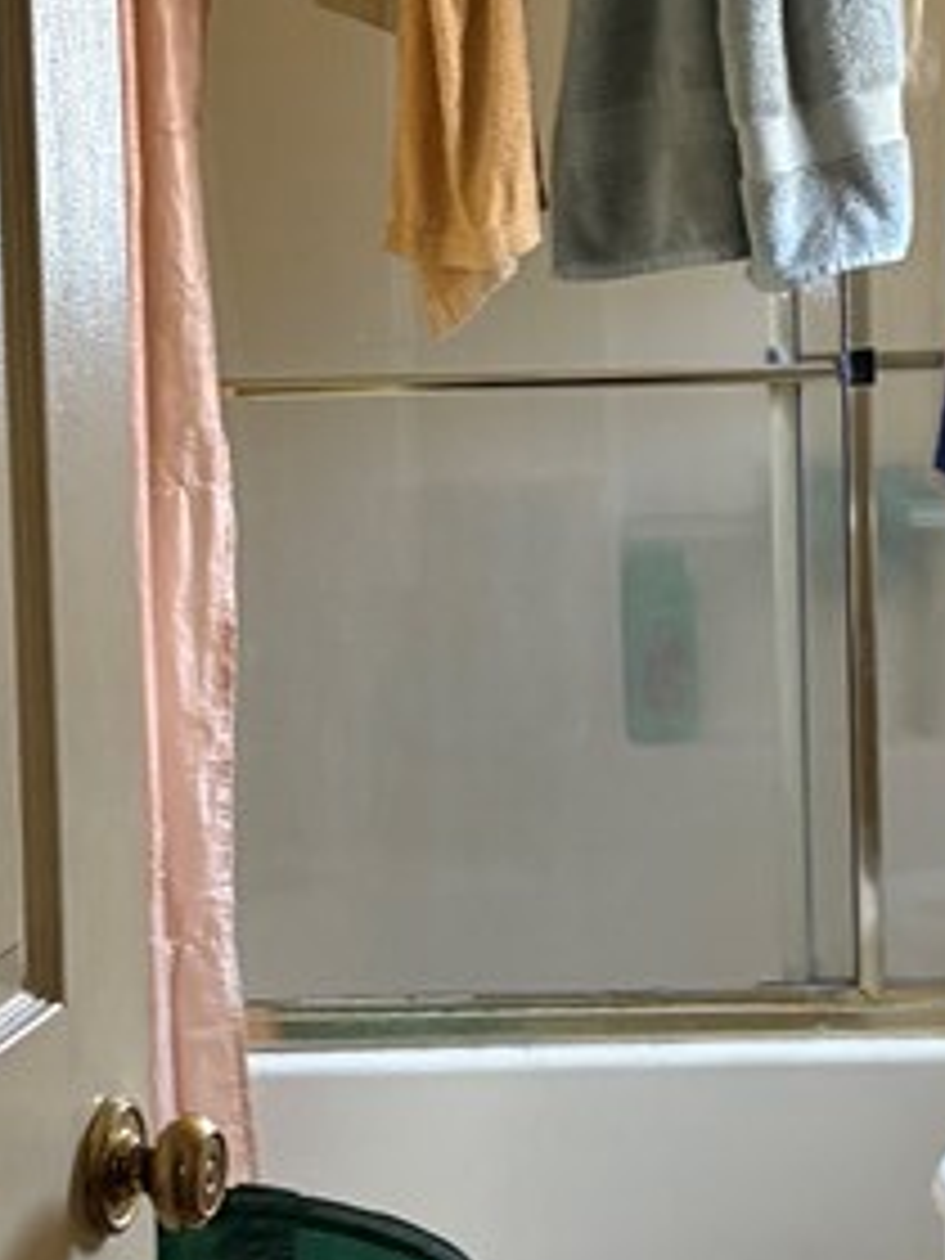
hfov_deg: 15.6
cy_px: 396
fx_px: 3458
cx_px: 500
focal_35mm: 95
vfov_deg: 20.6
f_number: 1.6
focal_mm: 5.96
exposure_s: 1/60
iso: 250
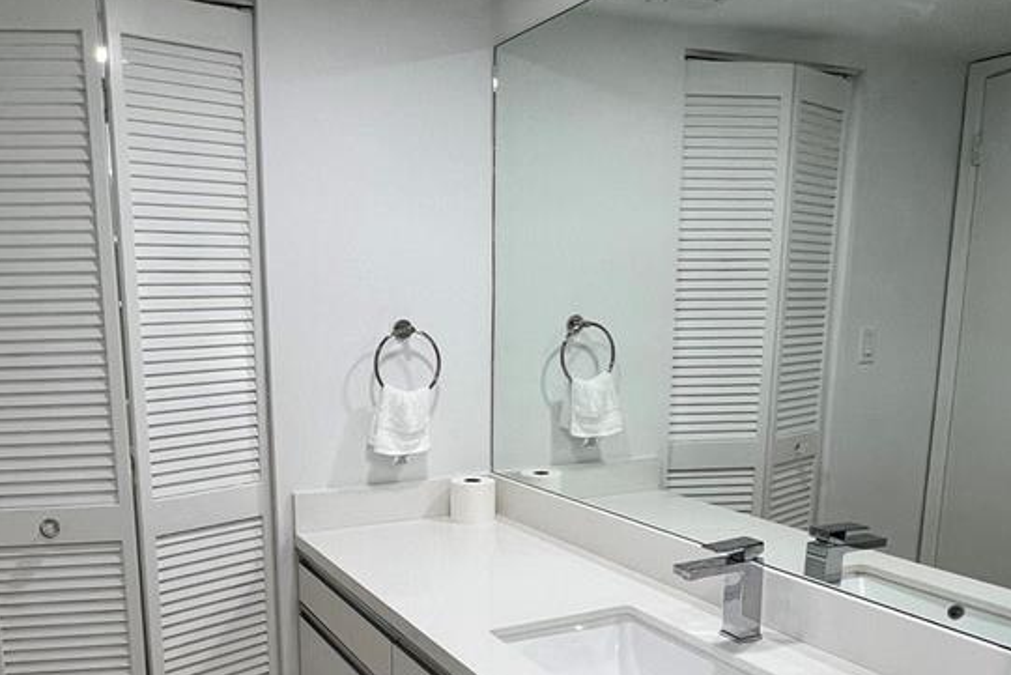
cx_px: 392
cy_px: 481
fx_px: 843
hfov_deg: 61.3
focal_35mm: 30
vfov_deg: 42.7
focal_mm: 1.57
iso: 80
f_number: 1.8
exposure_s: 1/120
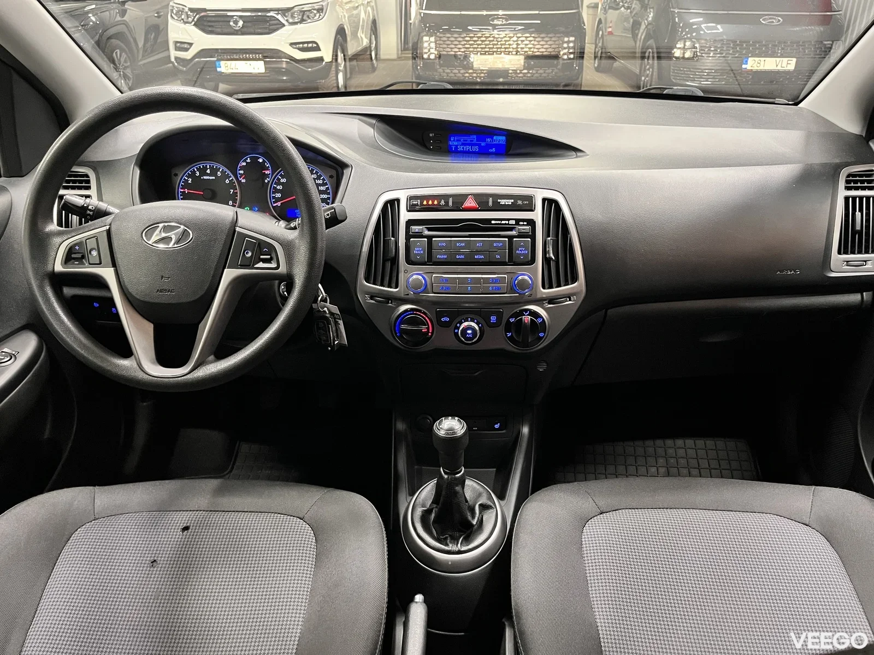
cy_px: 328
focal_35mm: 26
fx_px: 656
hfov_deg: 67.3
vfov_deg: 53.1
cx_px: 437
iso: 500
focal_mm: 5.1
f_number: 1.6
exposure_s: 1/33
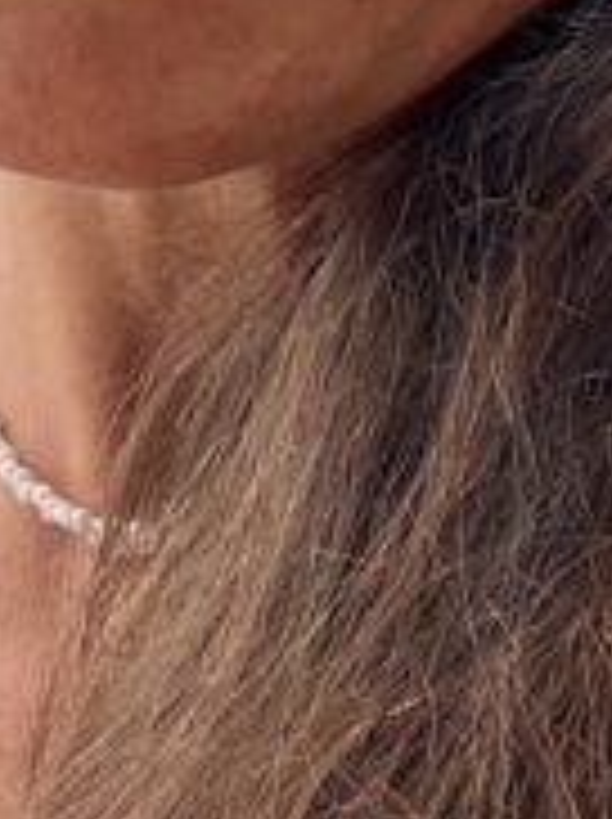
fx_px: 3119
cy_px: -495
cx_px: 180
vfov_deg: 13.8
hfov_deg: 11.2
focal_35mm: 132
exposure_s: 1/260
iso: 32
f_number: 2.2
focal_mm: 2.71
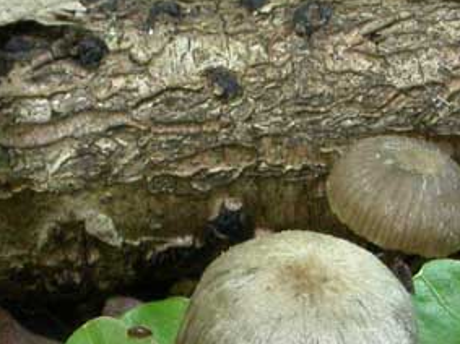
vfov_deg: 3.6
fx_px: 5526
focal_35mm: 416
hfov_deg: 4.8
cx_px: 359
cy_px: 287
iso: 200
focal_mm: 30.4
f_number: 10
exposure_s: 1/4
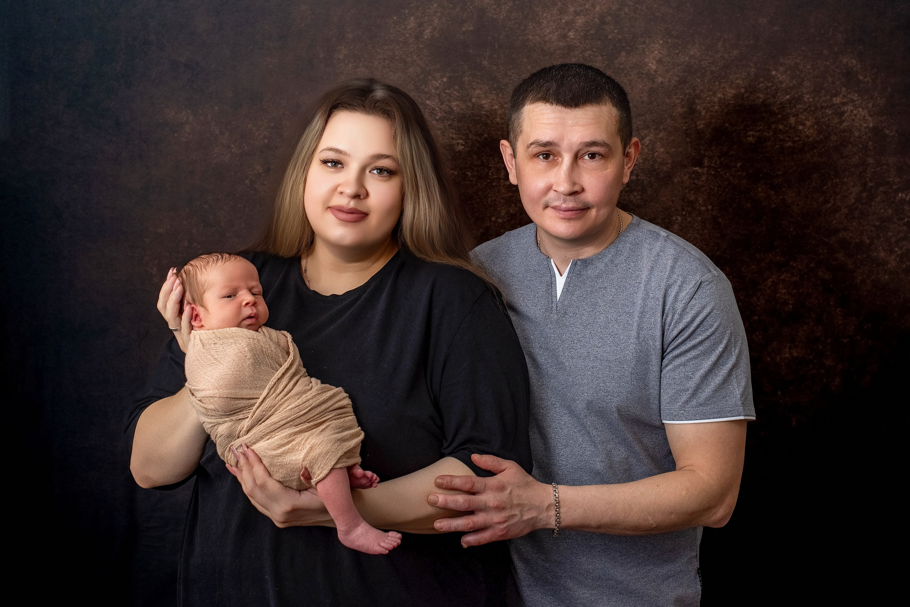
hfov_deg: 39.6
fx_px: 1264
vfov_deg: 27.0
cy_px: 304
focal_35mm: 50
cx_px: 455
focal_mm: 50
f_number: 5
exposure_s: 1/160
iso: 200
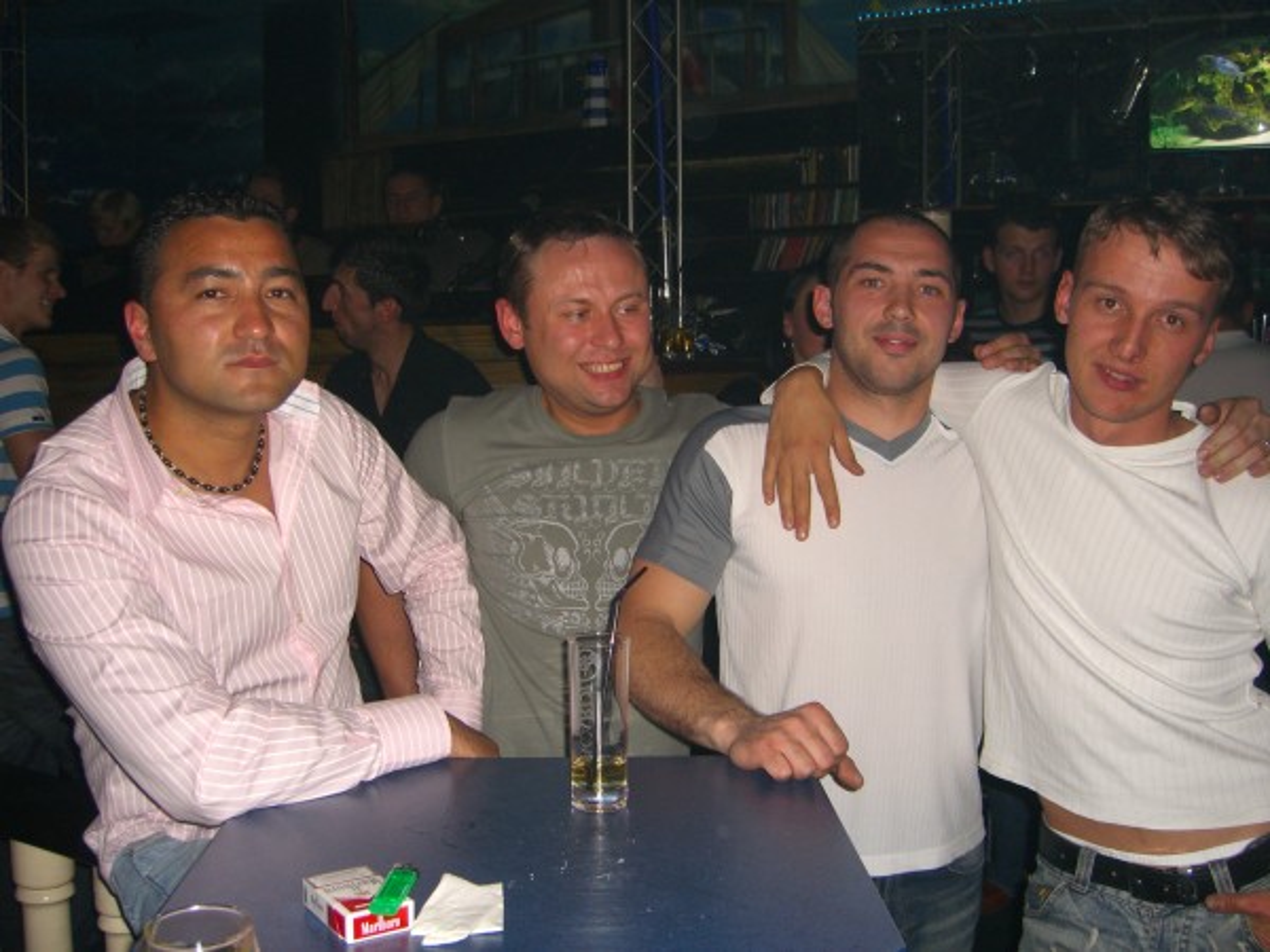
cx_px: 635
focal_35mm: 38
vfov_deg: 37.7
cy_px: 476
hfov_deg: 49.0
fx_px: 1394
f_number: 2.8
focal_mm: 7.9
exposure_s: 1/60
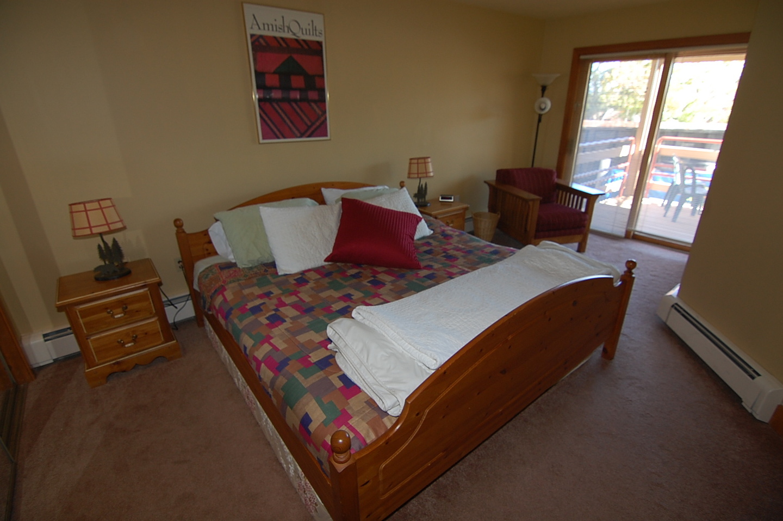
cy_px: 260
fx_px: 359
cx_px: 392
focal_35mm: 16
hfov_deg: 95.0
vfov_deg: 71.9
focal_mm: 11
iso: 400
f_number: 4
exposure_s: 1/60
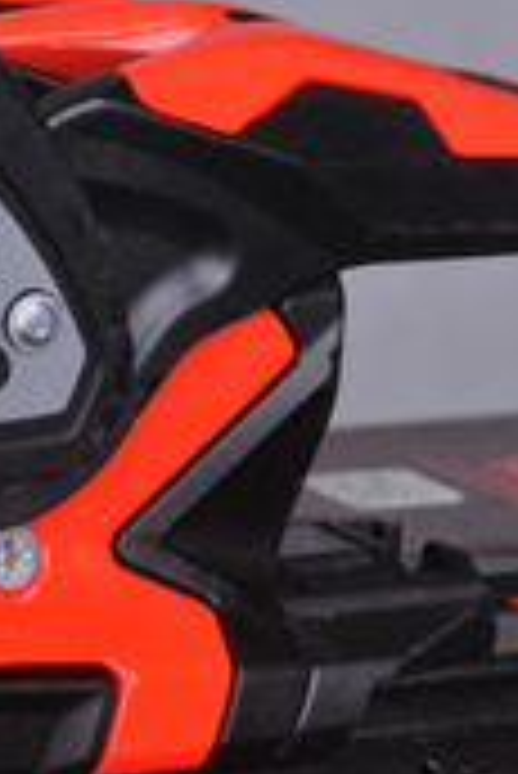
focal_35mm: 274
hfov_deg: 5.0
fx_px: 5902
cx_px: -396
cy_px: 407
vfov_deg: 7.5
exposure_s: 1/125
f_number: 9.5
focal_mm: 70
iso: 3200
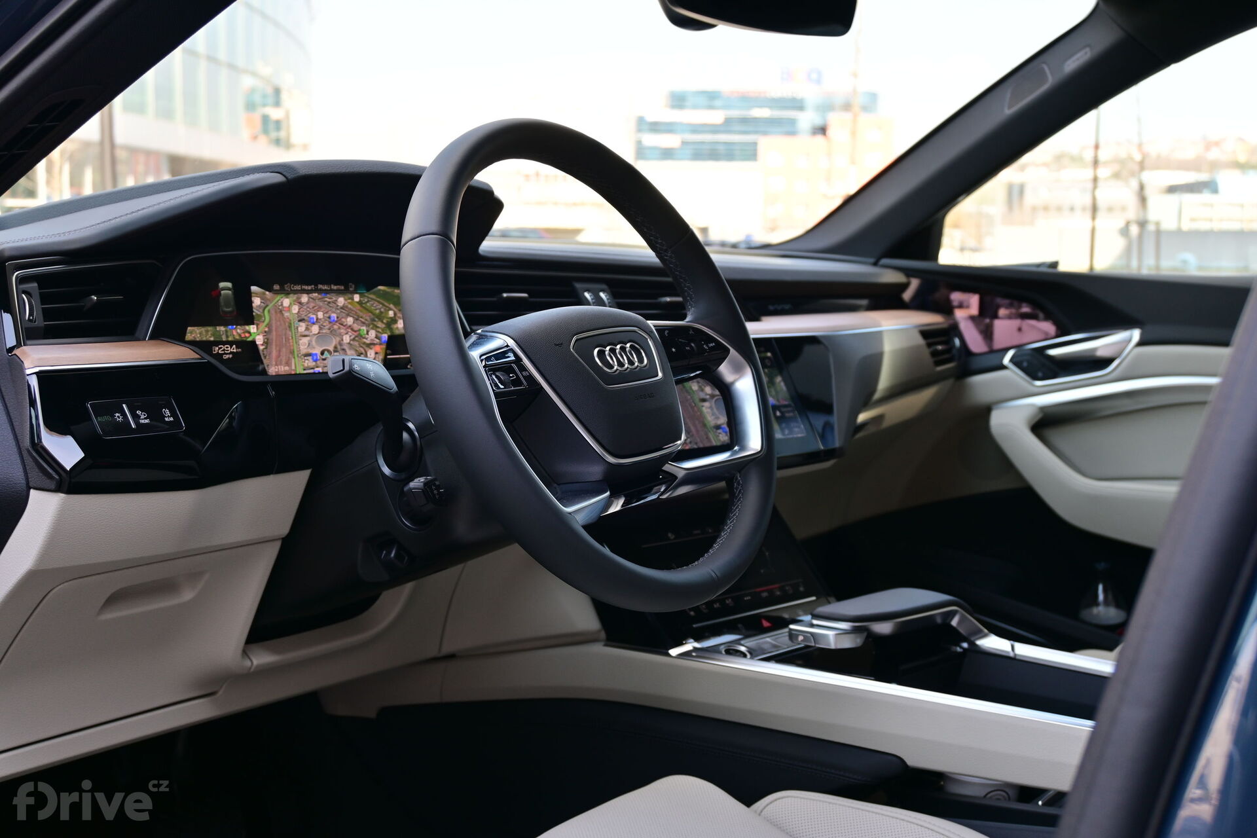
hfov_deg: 48.7
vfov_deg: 33.6
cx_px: 628
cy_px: 419
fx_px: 1388
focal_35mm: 40
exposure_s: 1/100
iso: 100
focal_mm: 26.5
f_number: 5
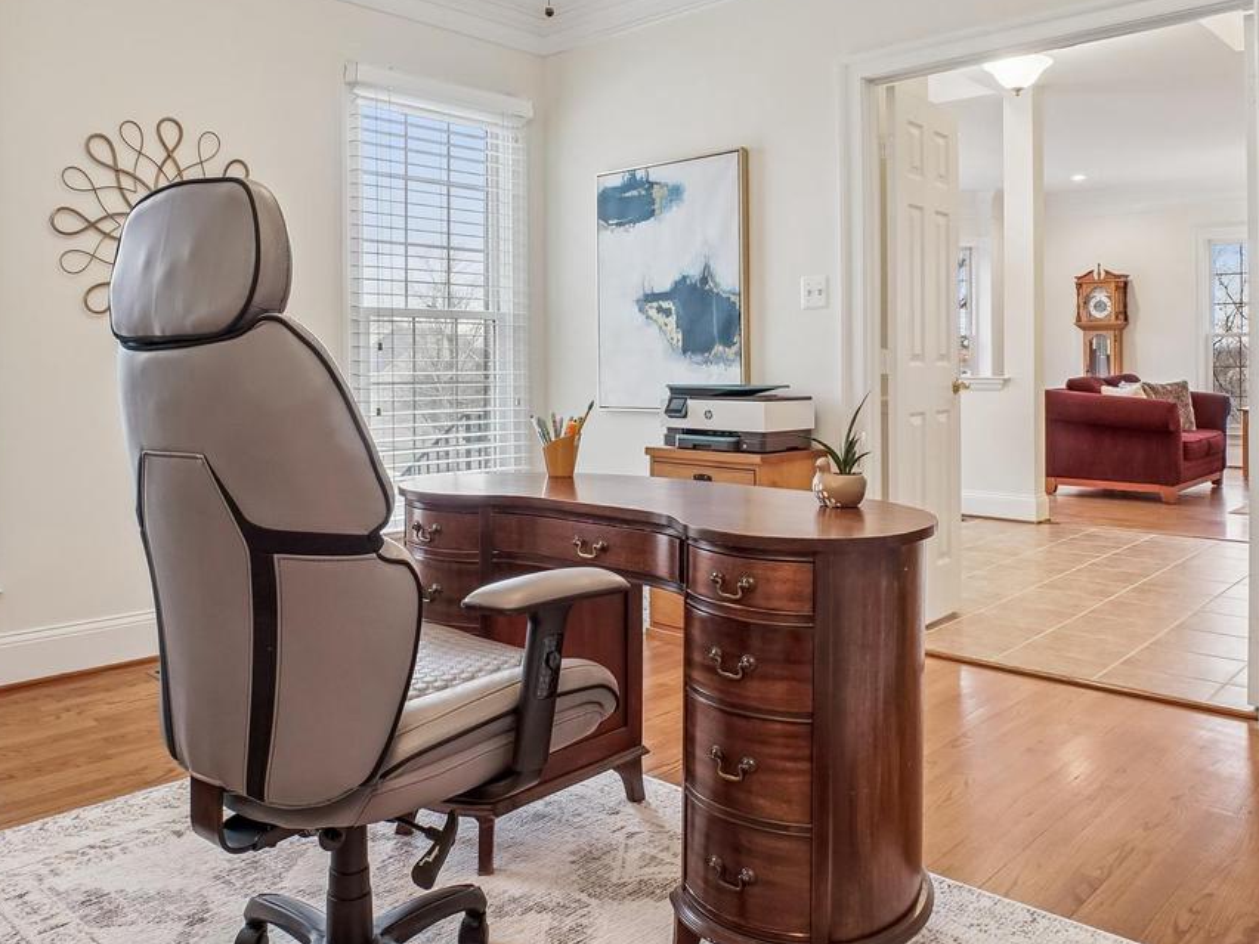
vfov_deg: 51.2
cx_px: 573
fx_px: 975
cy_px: 358
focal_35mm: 27
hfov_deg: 65.6
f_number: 8
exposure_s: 1/13
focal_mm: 11
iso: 500
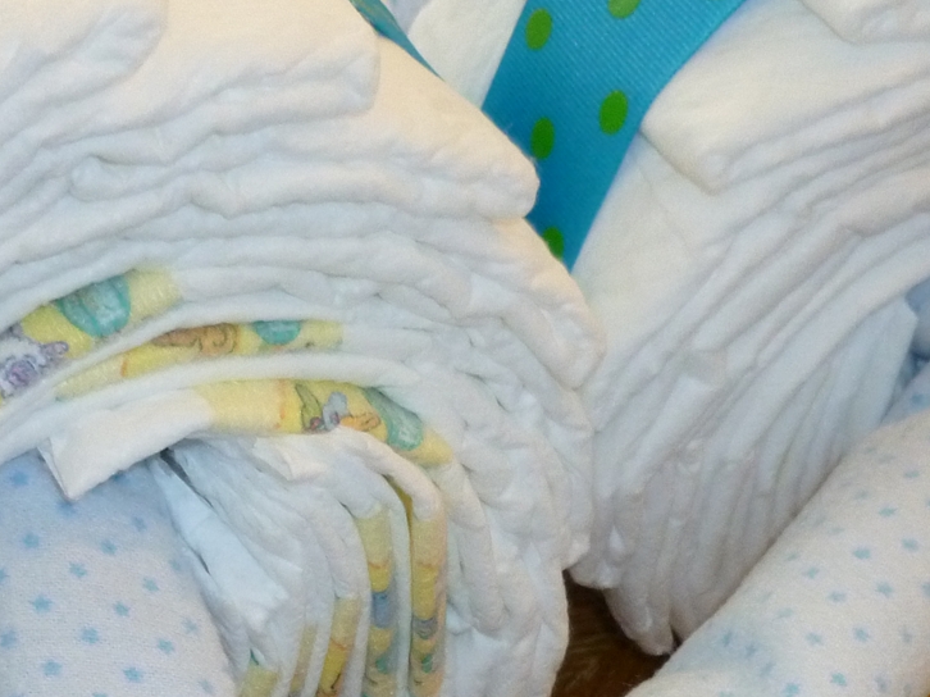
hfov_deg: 24.6
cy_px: 820
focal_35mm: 79
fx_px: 2122
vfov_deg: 17.8
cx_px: 297
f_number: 3.3
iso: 200
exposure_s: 1/60
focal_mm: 5
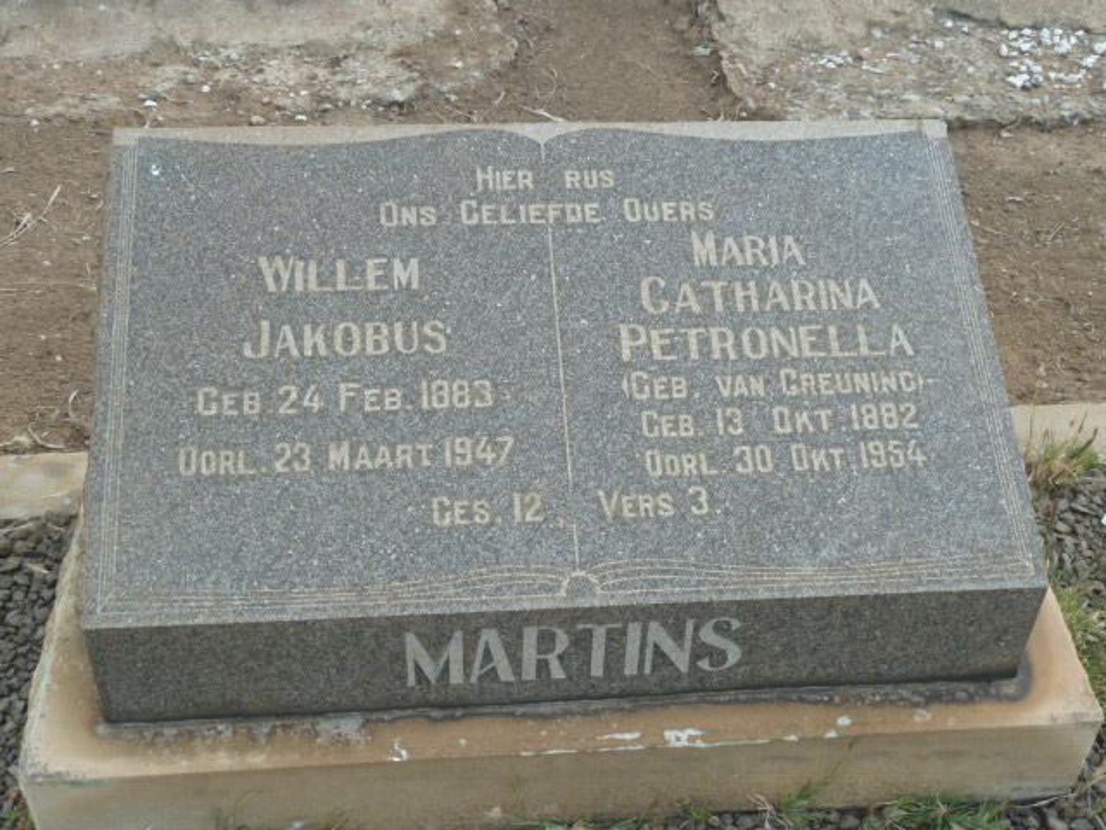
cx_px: 553
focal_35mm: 44
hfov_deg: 42.9
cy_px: 415
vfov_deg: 32.9
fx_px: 1406
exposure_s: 1/250
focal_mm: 7.3
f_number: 4
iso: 200
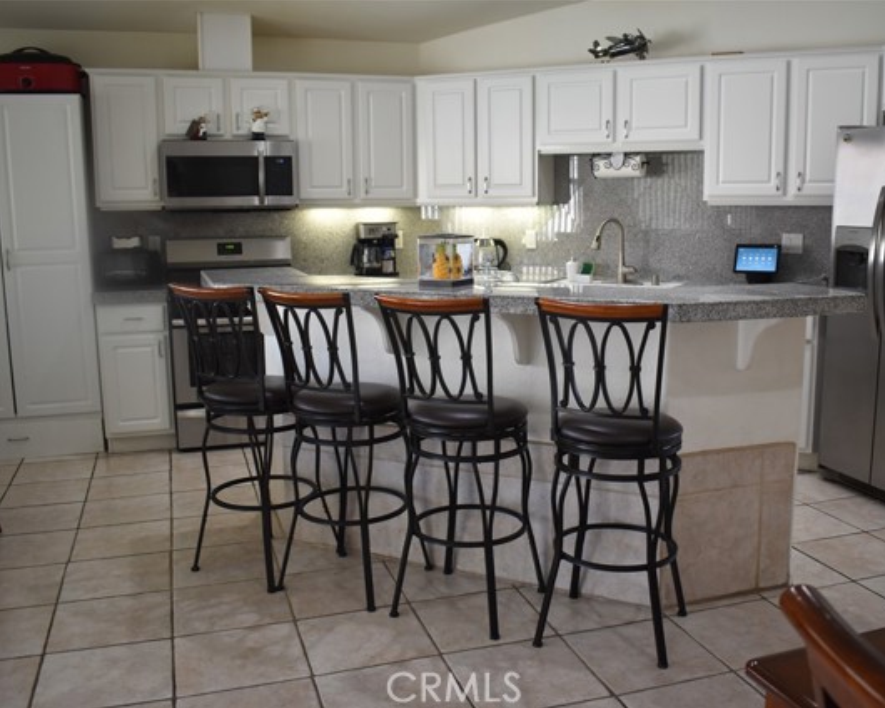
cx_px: 494
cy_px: 355
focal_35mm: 34
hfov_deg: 52.7
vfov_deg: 43.4
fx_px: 891
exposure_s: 1/60
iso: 560
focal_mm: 20
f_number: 4
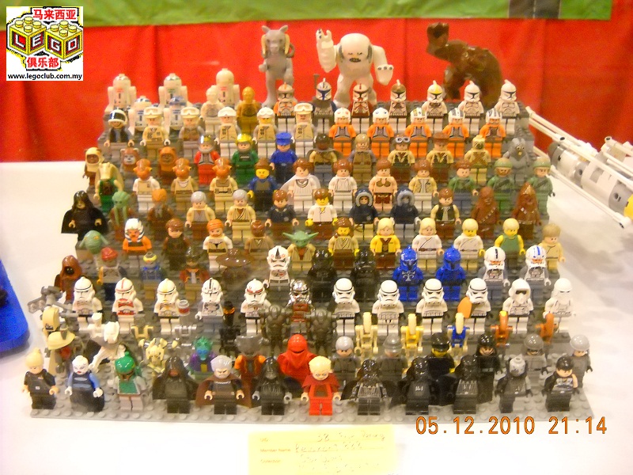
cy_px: 238
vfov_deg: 35.1
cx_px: 316
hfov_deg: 45.8
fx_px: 750
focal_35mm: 41
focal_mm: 6.72
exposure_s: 1/30
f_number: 3.1
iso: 800
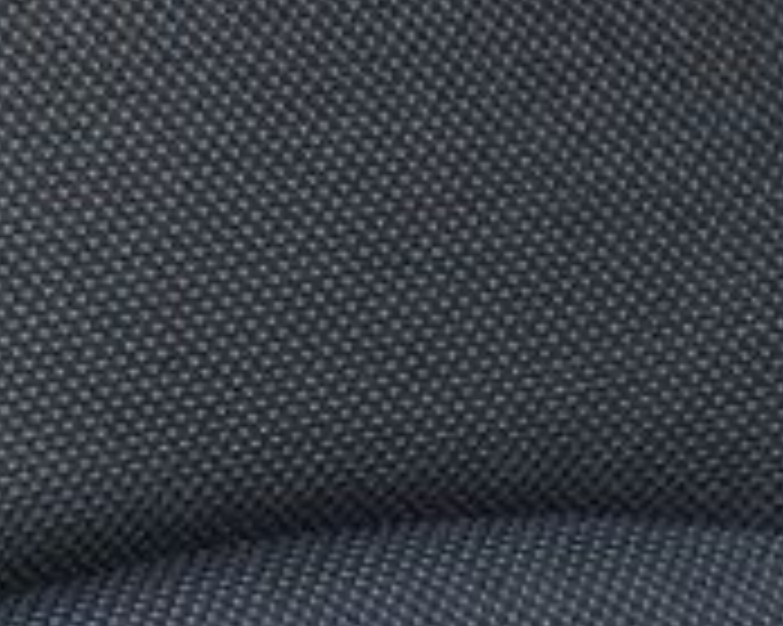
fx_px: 4418
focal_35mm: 191
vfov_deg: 8.0
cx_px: 472
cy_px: -63
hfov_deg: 10.1
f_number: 6.3
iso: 400
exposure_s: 1/20
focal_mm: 23
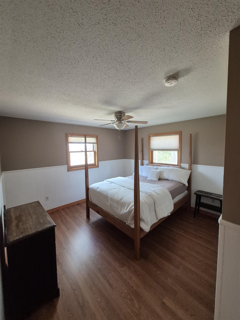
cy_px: 160
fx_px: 120
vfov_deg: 106.2
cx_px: 120
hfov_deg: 89.9
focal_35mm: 13
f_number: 2.2
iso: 640
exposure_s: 1/100
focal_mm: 1.74
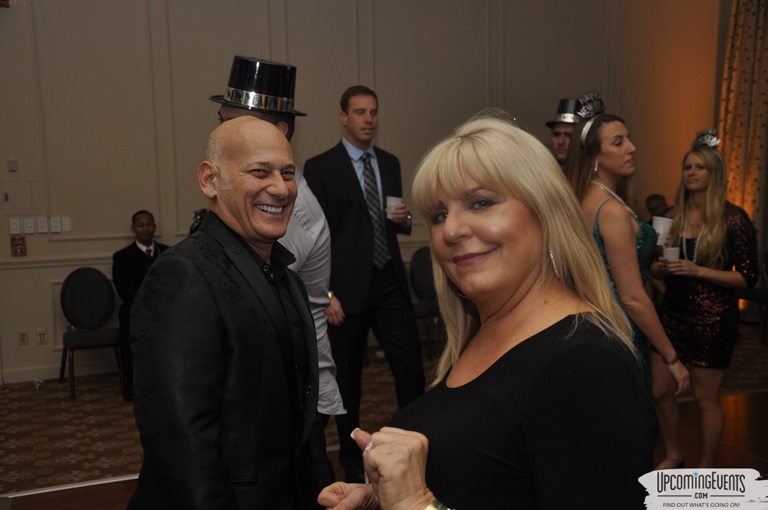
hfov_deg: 46.5
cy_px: 255
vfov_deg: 31.8
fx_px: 895
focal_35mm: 42
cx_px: 384
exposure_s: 1/60
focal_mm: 28
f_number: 5
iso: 400
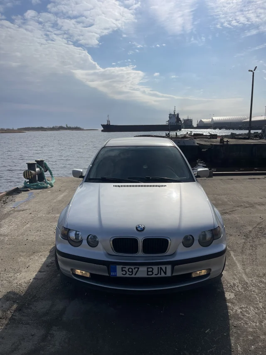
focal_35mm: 25
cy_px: 178
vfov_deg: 69.4
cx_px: 133
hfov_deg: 54.9
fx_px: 256
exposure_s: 1/17544
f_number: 1.6
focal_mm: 5.1
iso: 40
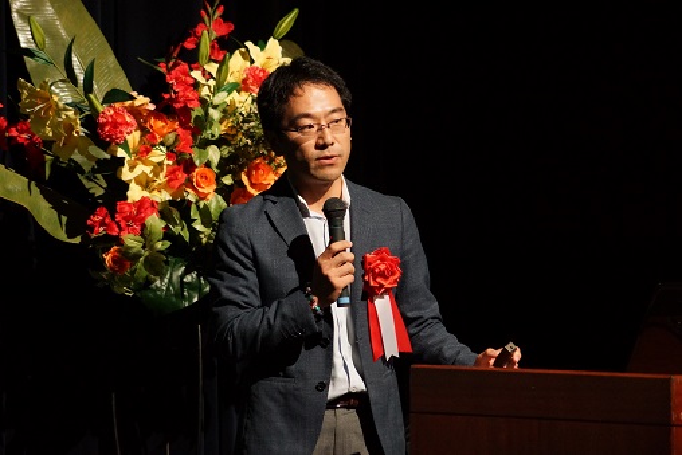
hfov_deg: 6.9
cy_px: 228
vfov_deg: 4.6
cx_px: 341
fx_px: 5685
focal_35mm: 300
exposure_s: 1/40
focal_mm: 200
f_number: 5.6
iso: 1600
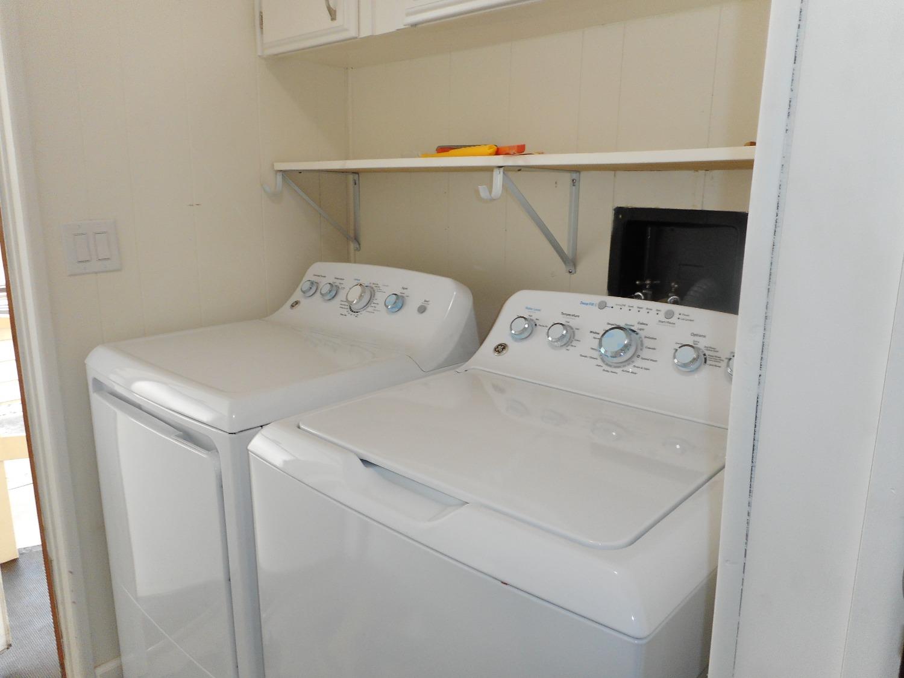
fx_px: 653
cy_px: 339
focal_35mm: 25
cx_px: 452
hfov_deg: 69.4
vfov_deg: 54.9
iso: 140
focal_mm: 4.5
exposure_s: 1/30
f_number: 3.7
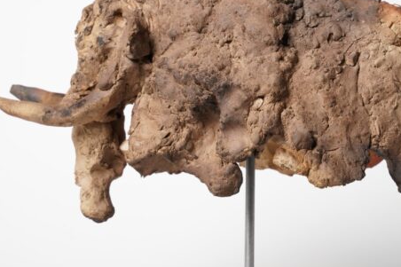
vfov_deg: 15.3
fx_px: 992
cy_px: 99
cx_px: 223
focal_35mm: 89
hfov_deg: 22.8
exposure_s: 1/100
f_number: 11
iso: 2500
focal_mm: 67.1
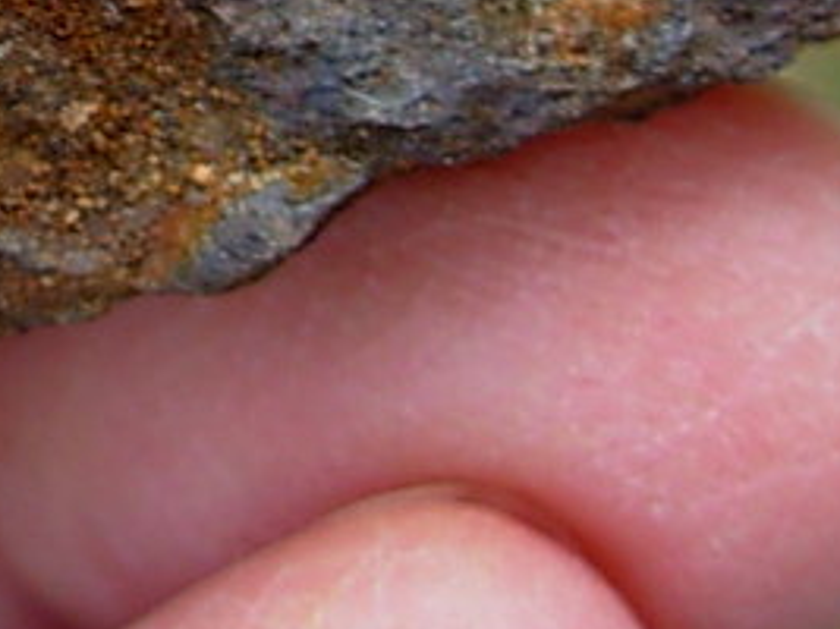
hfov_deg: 13.3
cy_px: -318
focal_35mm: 146
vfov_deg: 9.8
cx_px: -72
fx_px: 3541
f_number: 2.9
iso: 50
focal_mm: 6.3
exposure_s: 1/166
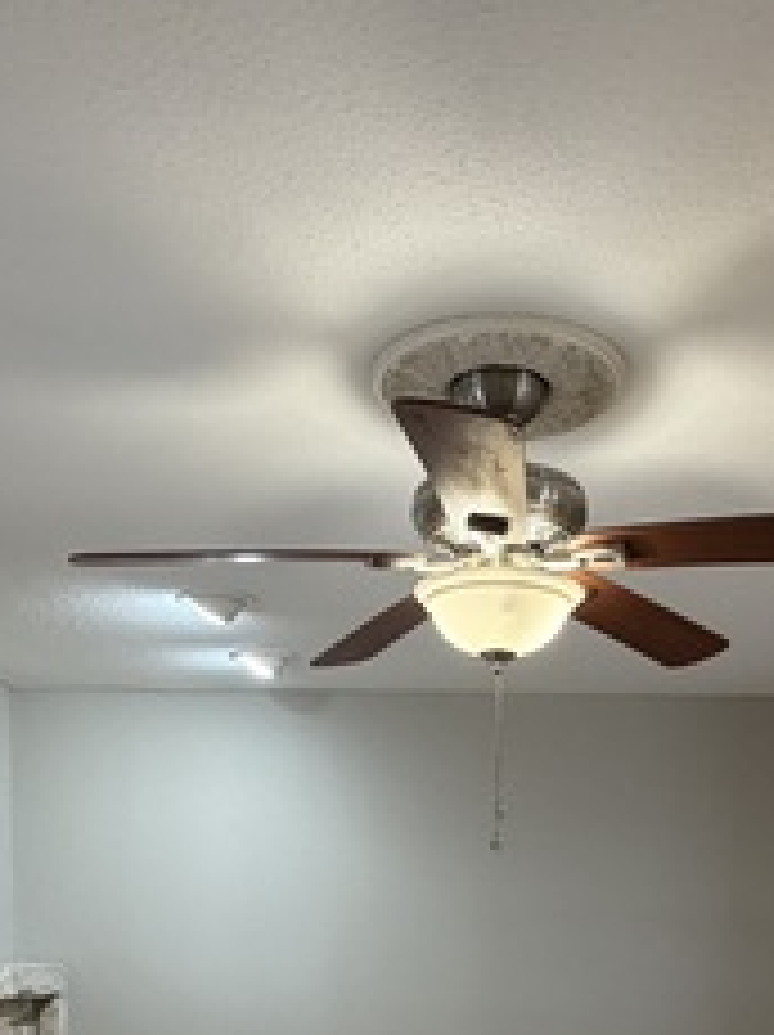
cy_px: 994
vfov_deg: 42.5
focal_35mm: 39
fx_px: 1165
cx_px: 482
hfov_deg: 36.6
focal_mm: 2.22
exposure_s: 1/120
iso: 250
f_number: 2.2
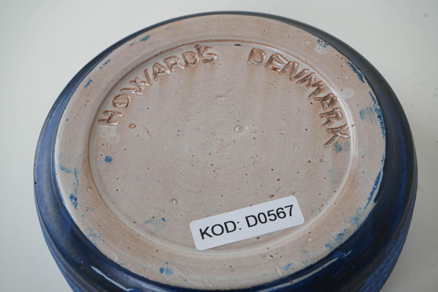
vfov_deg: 20.3
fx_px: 815
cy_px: 146
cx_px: 219
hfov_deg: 30.1
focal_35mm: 67
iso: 2500
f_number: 10
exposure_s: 1/80
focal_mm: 67
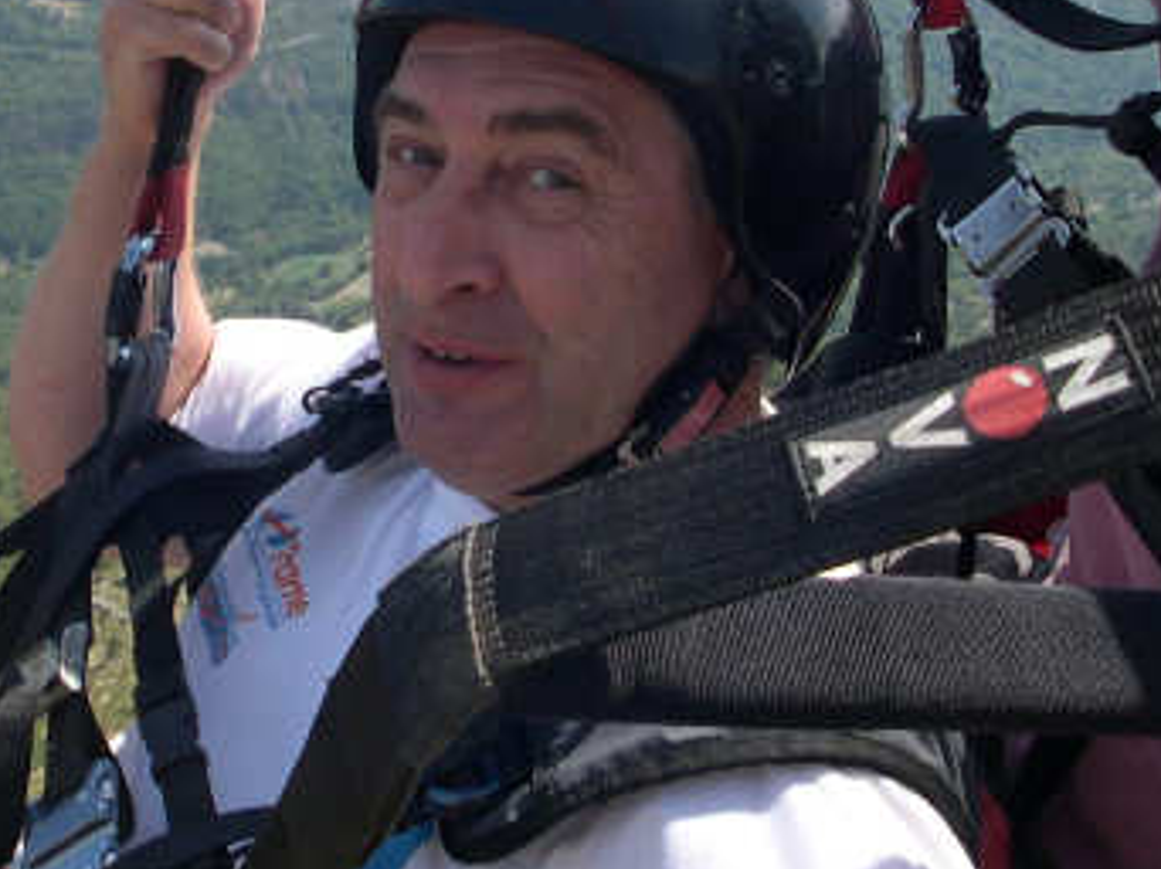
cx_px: 363
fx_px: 2983
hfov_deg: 21.9
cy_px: 210
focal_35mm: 89
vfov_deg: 16.5
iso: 100
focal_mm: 8
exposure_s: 1/115
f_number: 7.6
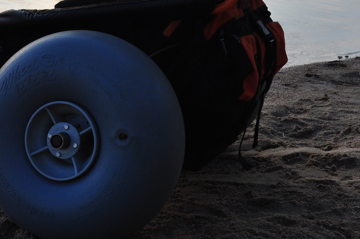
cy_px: 14
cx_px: 116
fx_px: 889
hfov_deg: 22.8
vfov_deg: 15.1
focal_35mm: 89
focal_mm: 26
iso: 500
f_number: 11
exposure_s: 1/250
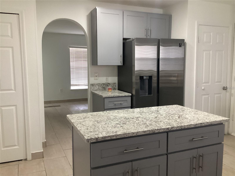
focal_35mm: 31
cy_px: 88
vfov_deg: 45.4
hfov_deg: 58.4
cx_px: 118
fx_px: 210
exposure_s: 1/60
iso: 320
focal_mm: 3.3
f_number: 2.4
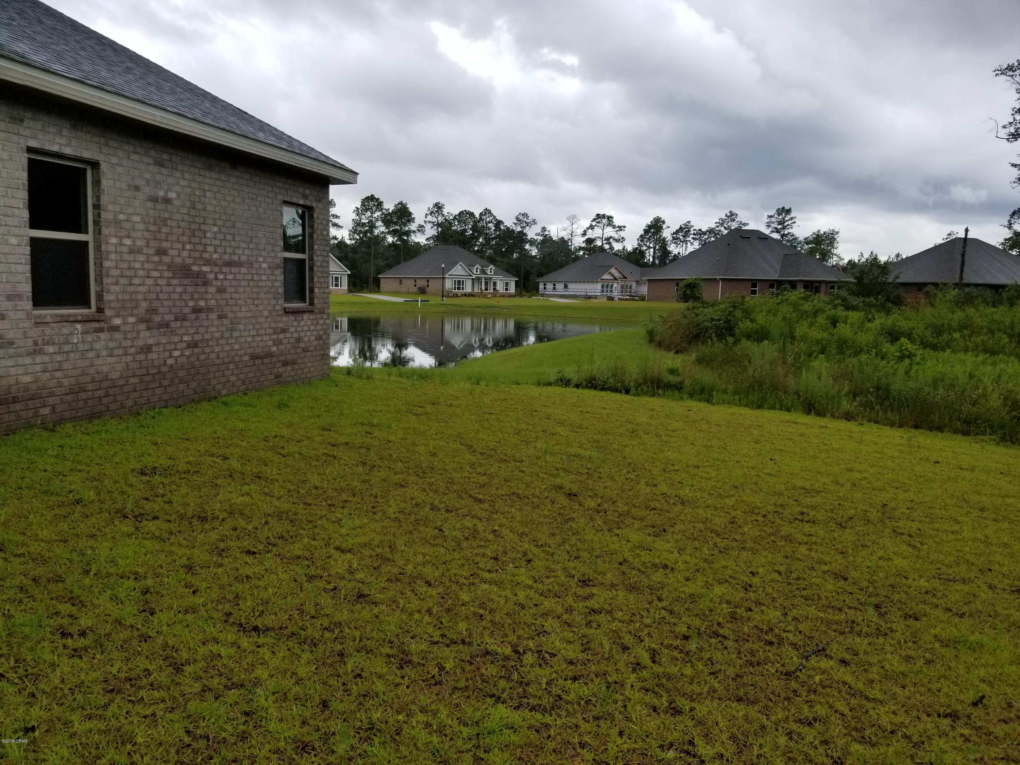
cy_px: 382
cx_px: 510
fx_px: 766
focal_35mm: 26
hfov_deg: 67.3
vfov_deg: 53.1
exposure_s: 1/810
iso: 50
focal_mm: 4.25
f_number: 1.7
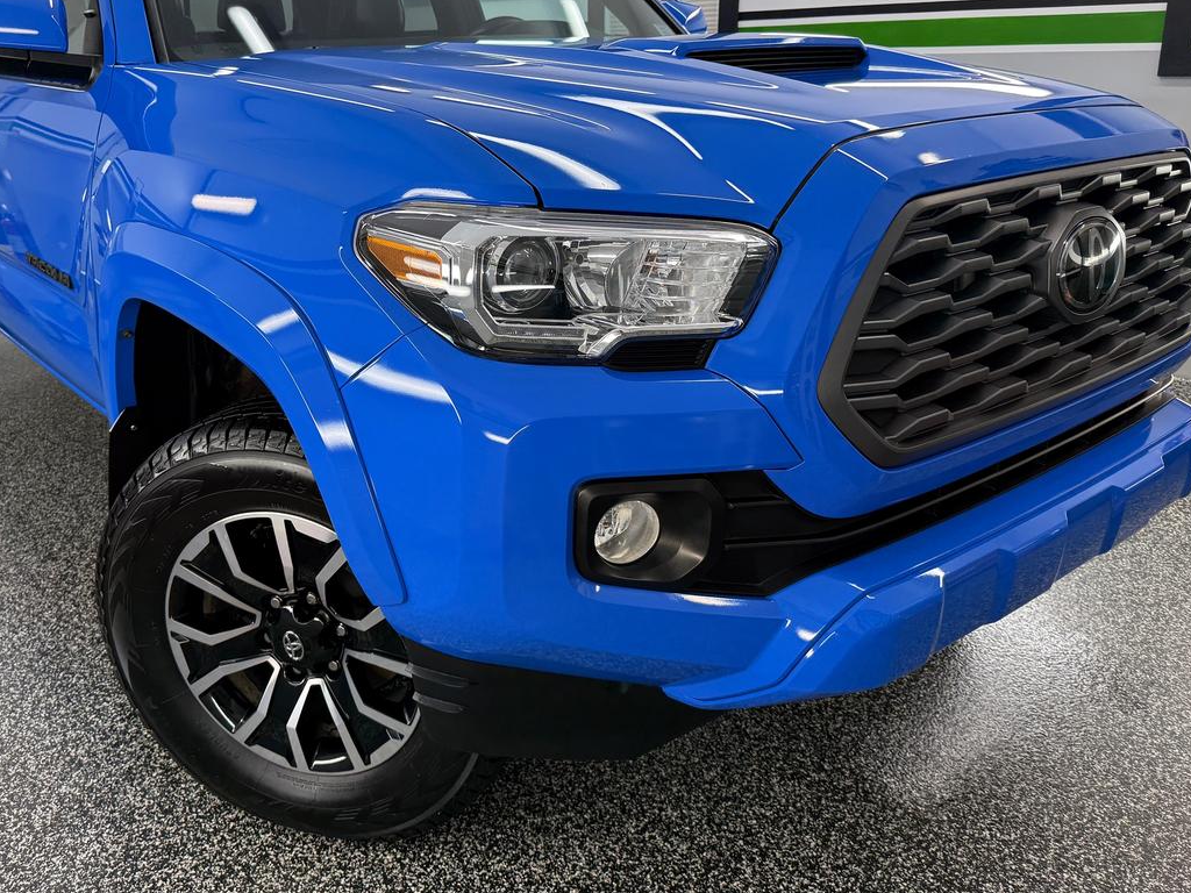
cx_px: 516
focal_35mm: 30
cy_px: 362
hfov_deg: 59.7
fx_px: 1032
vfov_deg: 46.6
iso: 100
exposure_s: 1/120
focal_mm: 6.76
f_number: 1.78
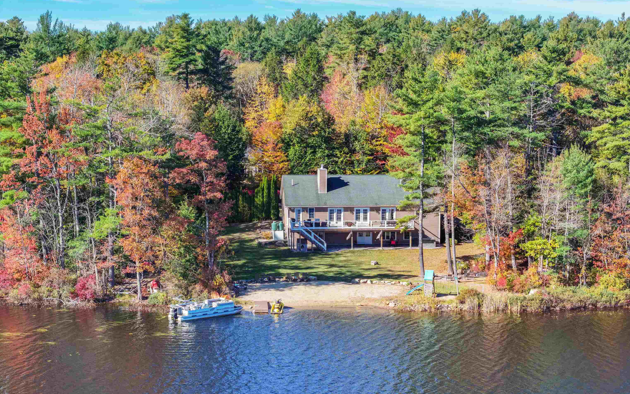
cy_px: 227
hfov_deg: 27.5
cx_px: 318
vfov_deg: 17.4
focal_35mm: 75
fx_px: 1288
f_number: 2.8
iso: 140
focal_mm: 19.35
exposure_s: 1/500
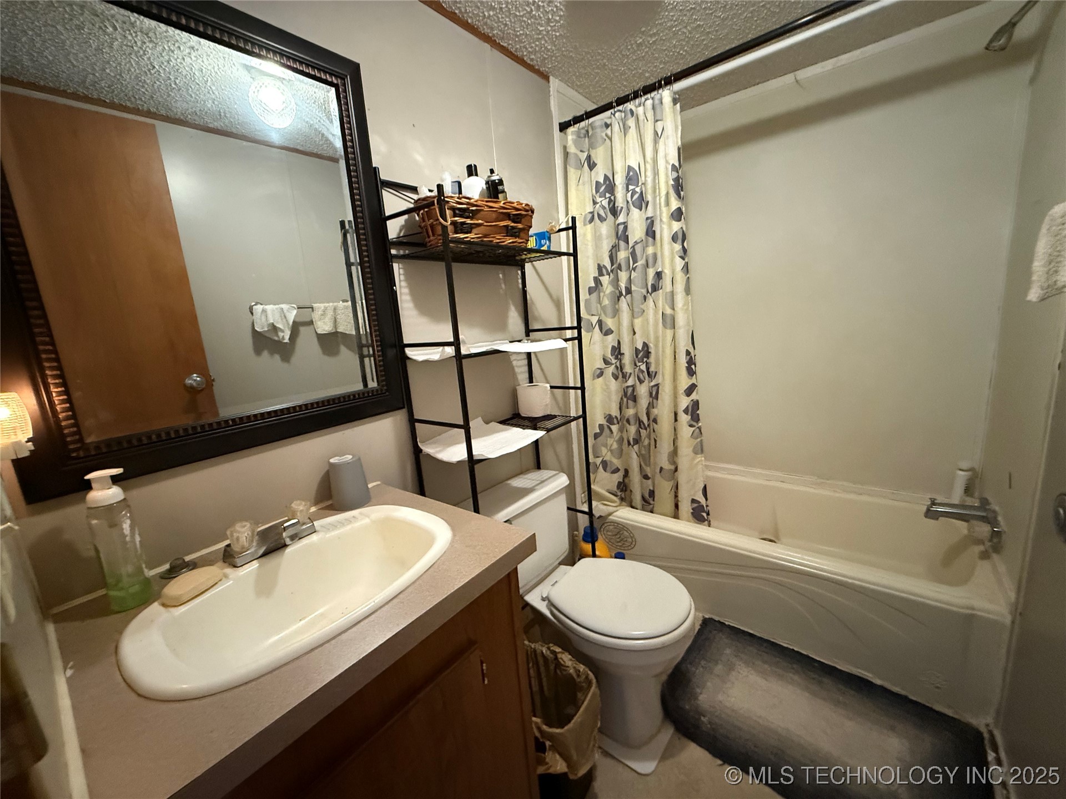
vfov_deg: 85.7
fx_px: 431
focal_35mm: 14
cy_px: 400
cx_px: 533
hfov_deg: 102.1
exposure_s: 1/40
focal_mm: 2.22
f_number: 2.2
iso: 1000
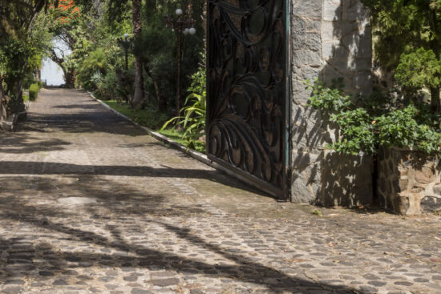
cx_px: 63
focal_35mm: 67
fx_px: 821
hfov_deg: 29.1
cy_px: -55
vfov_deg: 19.2
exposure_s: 1/60
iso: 100
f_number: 13
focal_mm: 24
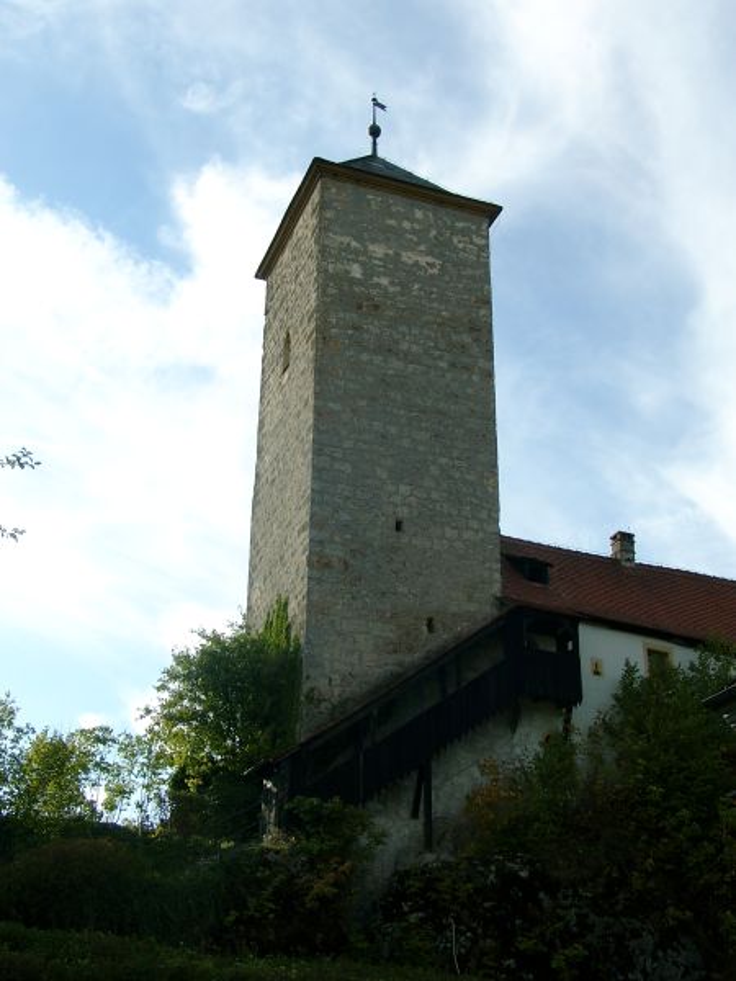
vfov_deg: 38.2
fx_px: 1417
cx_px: 368
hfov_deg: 29.1
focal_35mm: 50
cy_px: 490
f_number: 4
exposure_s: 1/599
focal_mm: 10.4
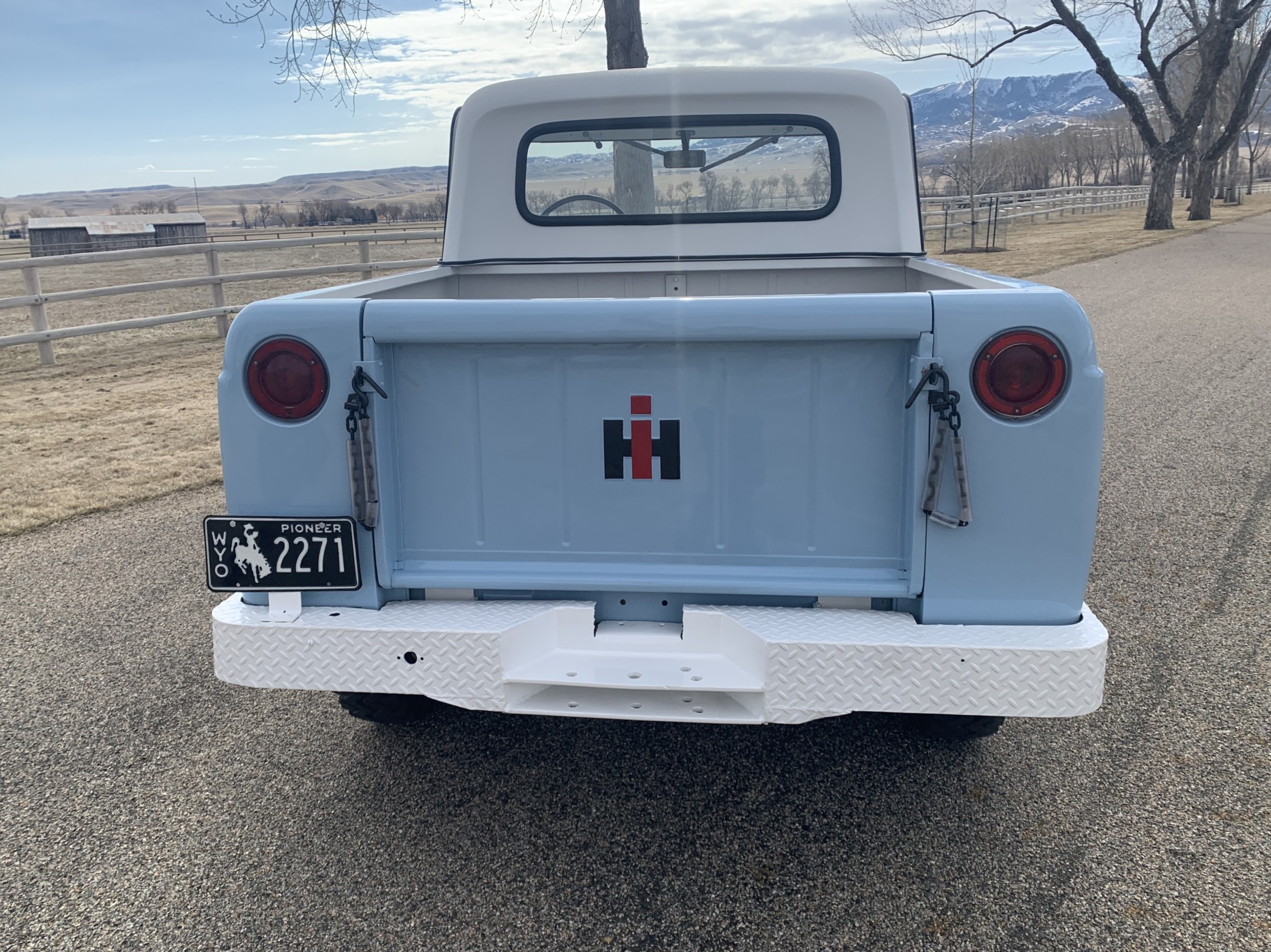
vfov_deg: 49.7
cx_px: 619
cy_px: 463
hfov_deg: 63.4
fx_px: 1028
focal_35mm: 28
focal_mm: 4.25
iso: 25
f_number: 1.8
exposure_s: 1/2075
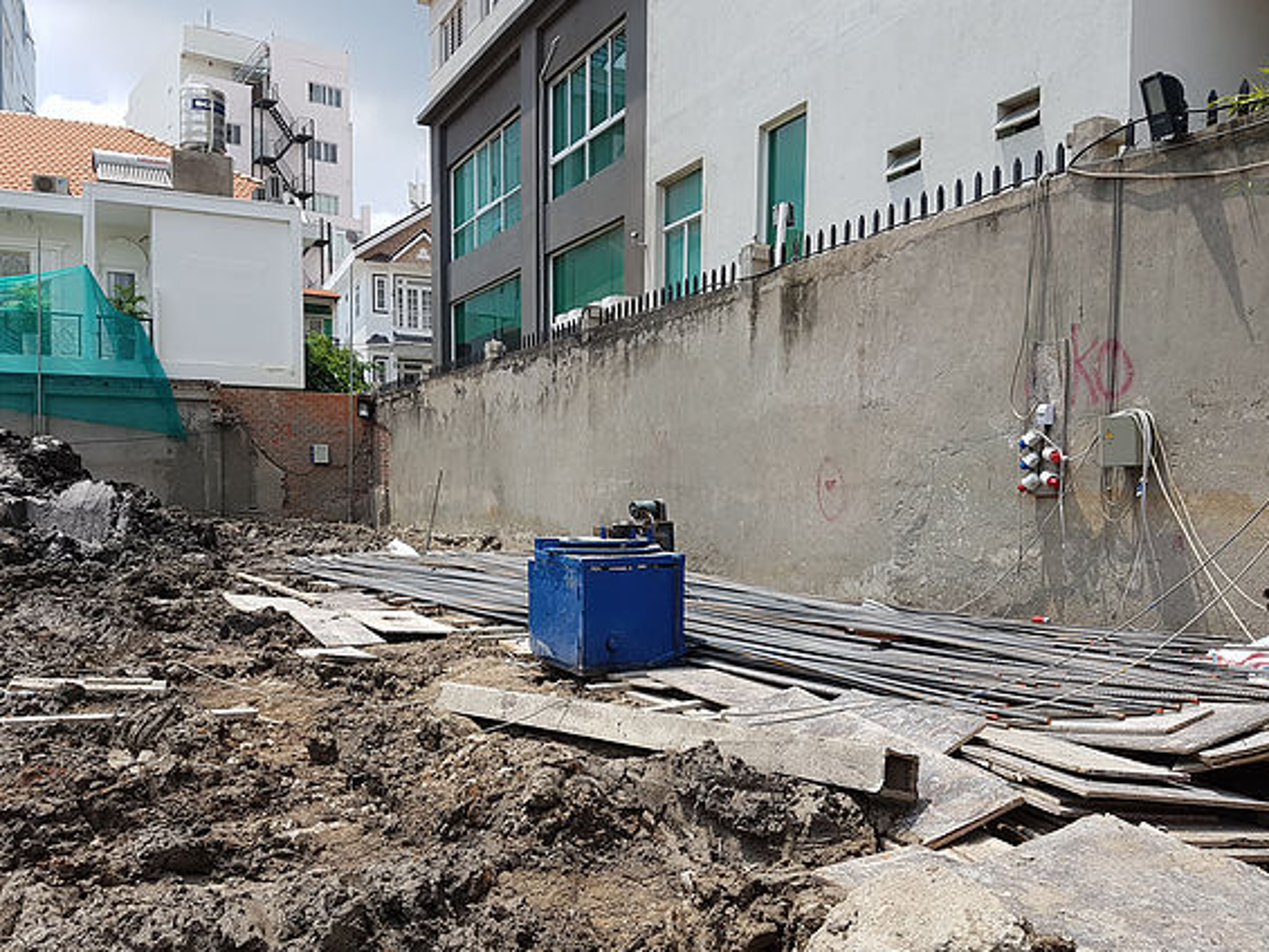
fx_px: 1063
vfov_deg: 48.2
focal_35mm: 29
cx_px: 672
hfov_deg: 61.6
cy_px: 513
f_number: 1.7
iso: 50
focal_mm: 4.2
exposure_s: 1/1872
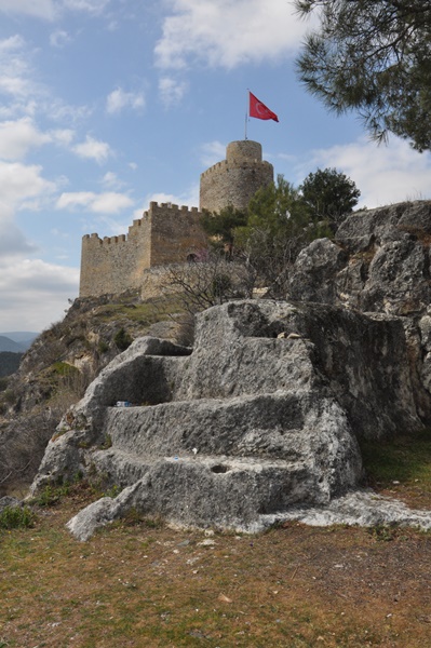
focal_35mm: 33
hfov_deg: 39.9
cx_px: 216
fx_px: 594
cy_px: 324
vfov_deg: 57.3
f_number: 20
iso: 640
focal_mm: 22
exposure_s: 1/200
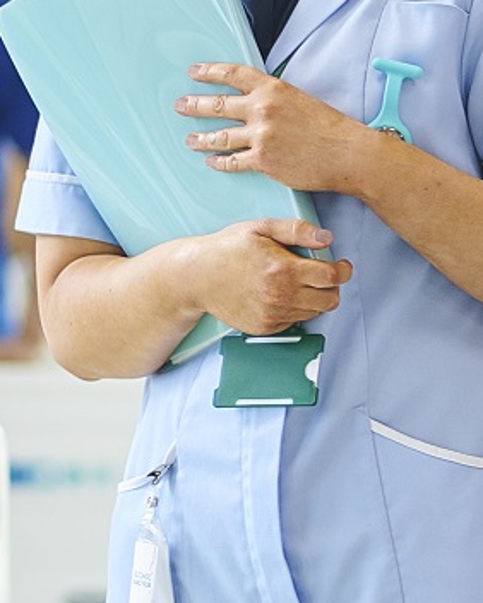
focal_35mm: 453
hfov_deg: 3.4
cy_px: 325
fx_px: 8088
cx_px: 966
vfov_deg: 4.3
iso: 200
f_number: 2.5
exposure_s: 1/200
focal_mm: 85
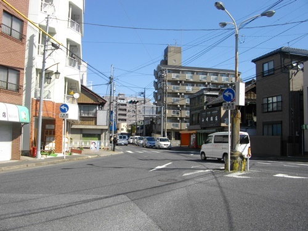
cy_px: 116
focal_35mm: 32
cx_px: 154
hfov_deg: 56.8
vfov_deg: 44.2
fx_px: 285
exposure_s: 1/400
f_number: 5.5
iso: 100
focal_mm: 5.7
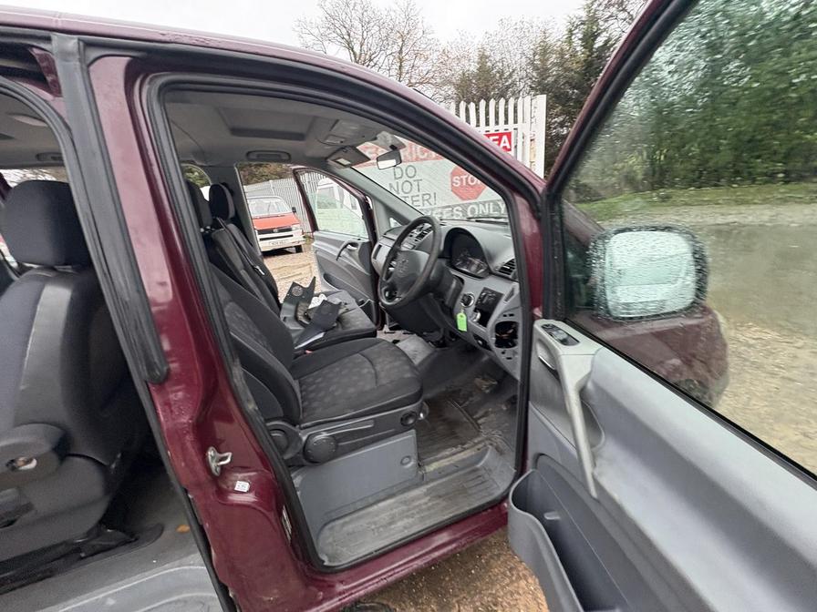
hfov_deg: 102.1
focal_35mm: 14
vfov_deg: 85.7
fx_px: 330
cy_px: 306
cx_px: 408
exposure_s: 1/60
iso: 250
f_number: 2.2
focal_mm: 2.22
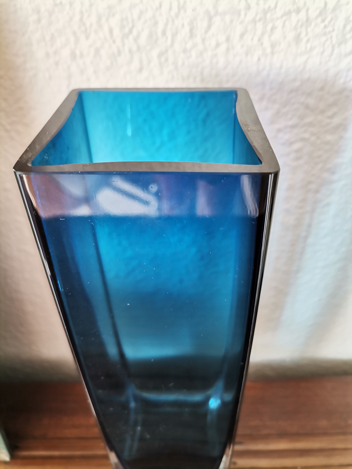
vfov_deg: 67.3
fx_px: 353
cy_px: 234
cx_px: 176
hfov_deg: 53.1
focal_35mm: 26
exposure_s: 1/100
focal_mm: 4.75
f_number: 1.8
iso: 125
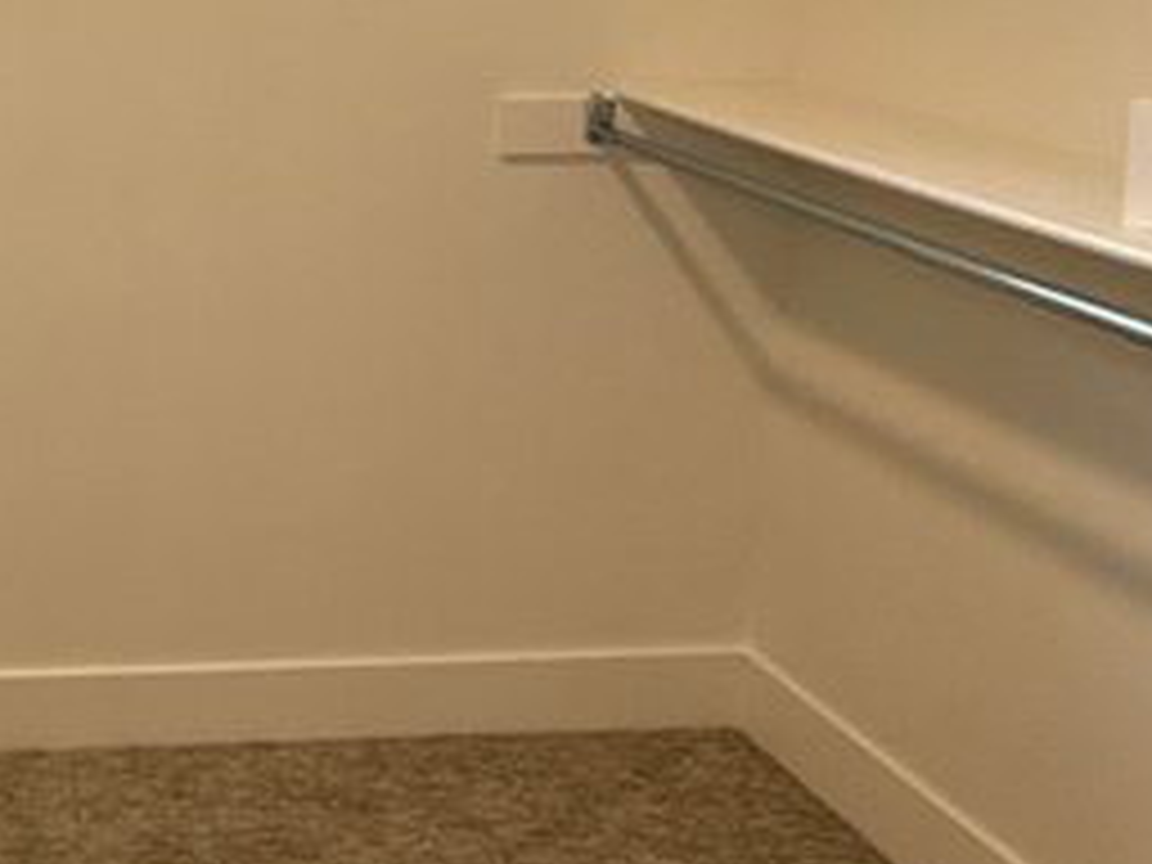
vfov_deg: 25.4
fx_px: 1864
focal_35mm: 56
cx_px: -238
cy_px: 104
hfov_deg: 29.4
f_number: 2.2
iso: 125
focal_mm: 2.22
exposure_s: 1/120
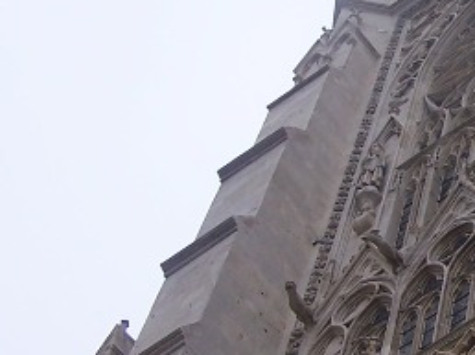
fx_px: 1618
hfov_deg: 15.9
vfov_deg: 12.5
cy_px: 156
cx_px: 604
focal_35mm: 118
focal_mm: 6.3
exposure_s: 1/250
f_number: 2.8
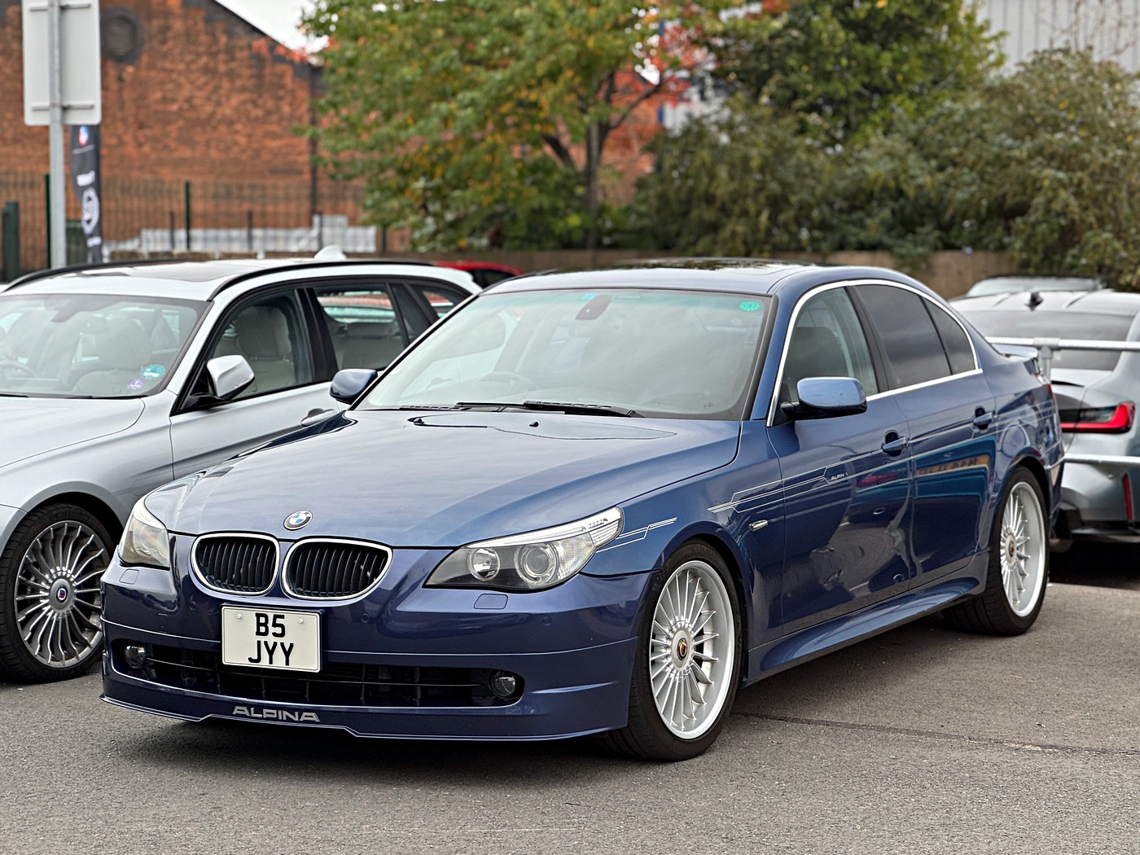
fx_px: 2536
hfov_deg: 25.3
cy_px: 428
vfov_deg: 19.1
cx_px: 570
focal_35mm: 77
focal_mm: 9
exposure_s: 1/99
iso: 64
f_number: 2.8
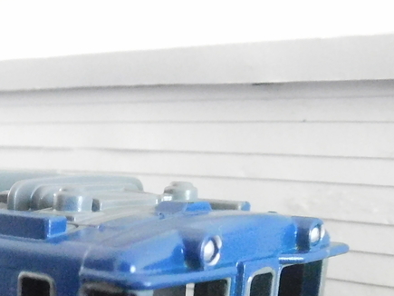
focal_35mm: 69
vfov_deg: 19.8
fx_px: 785
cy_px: 370
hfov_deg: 26.3
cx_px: -20
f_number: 3.4
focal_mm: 4.5
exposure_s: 1/80
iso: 1600
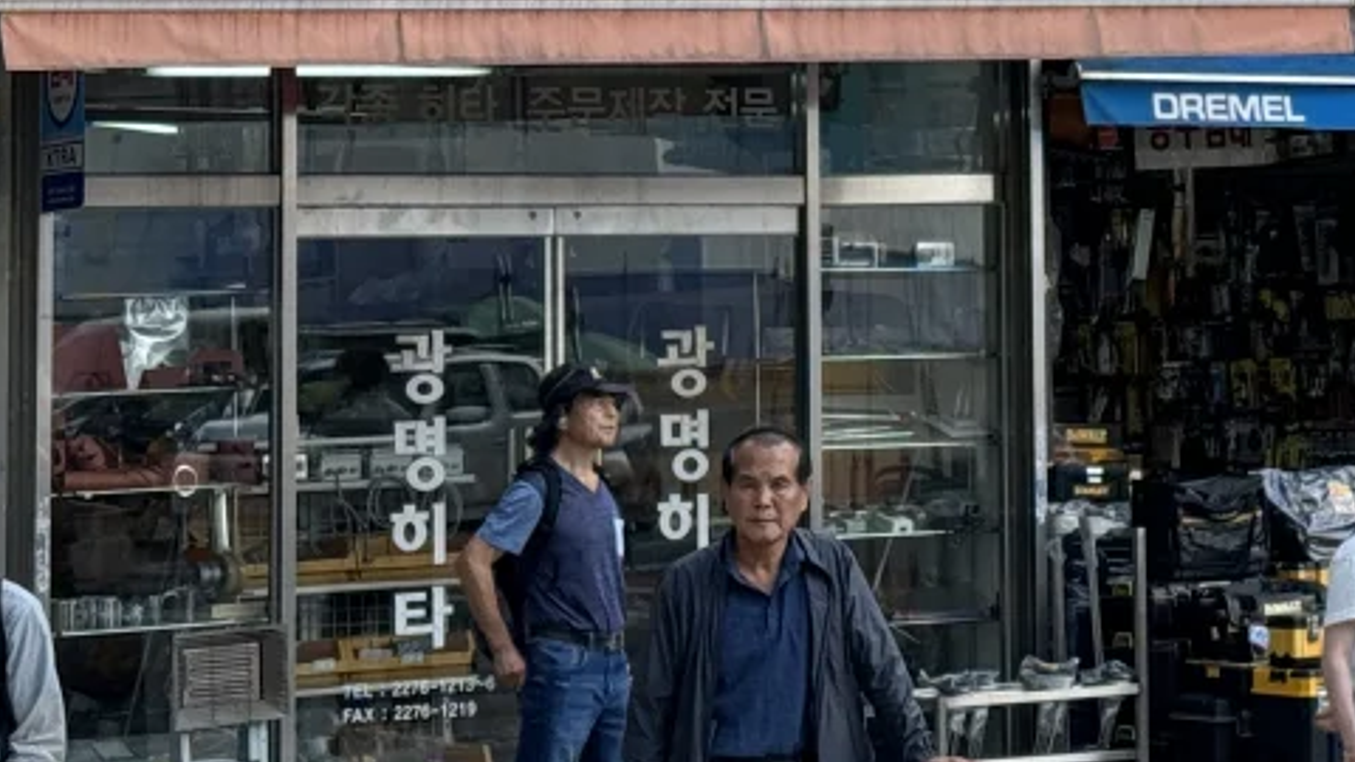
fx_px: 5641
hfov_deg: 13.4
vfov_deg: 7.7
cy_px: -183
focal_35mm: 157
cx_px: 1530
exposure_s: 1/1059
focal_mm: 6.76
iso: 64
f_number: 1.78
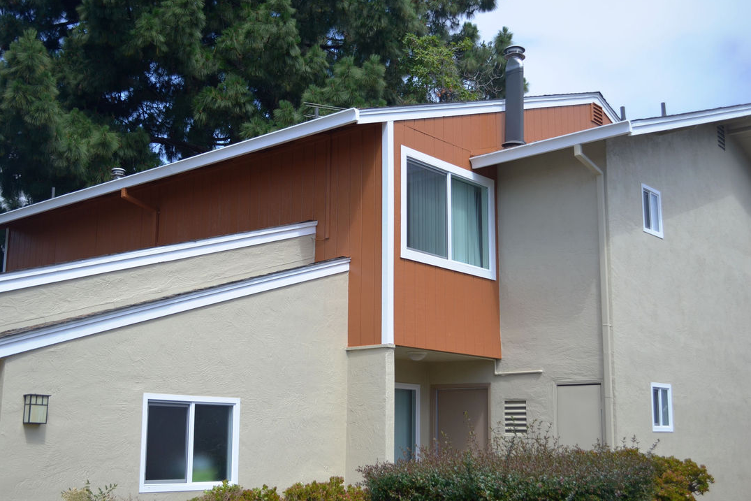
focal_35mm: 45
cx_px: 367
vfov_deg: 30.2
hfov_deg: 44.0
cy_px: 252
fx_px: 929
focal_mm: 29
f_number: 4.5
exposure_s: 1/500
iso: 100
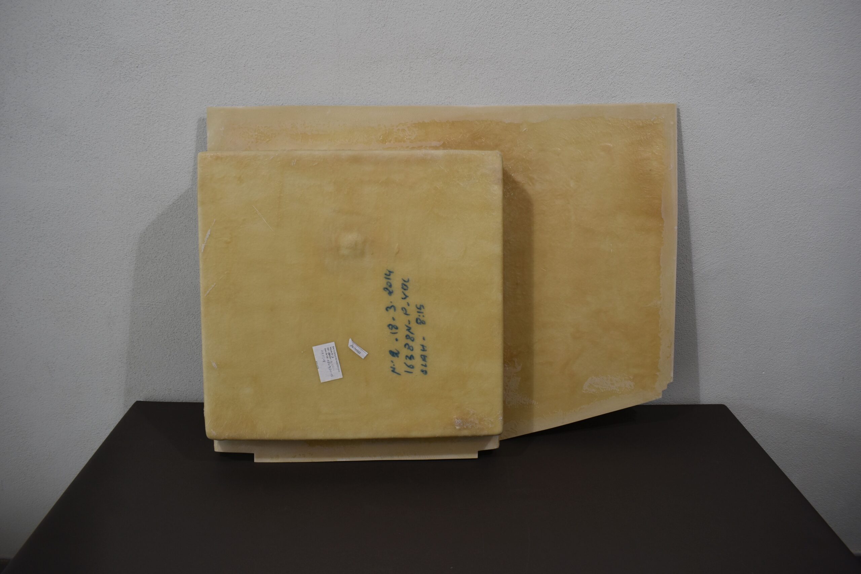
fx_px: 646
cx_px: 430
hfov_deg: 67.4
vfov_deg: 47.9
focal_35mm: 27
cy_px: 287
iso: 220
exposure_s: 1/125
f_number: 5.6
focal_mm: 18
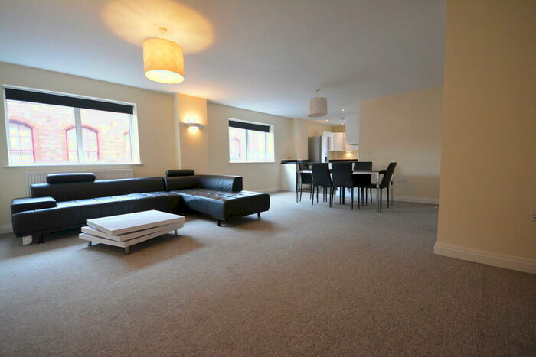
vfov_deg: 77.4
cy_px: 178
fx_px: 223
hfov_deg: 100.4
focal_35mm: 15
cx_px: 268
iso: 1600
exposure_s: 1/80
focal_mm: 10
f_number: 4.5
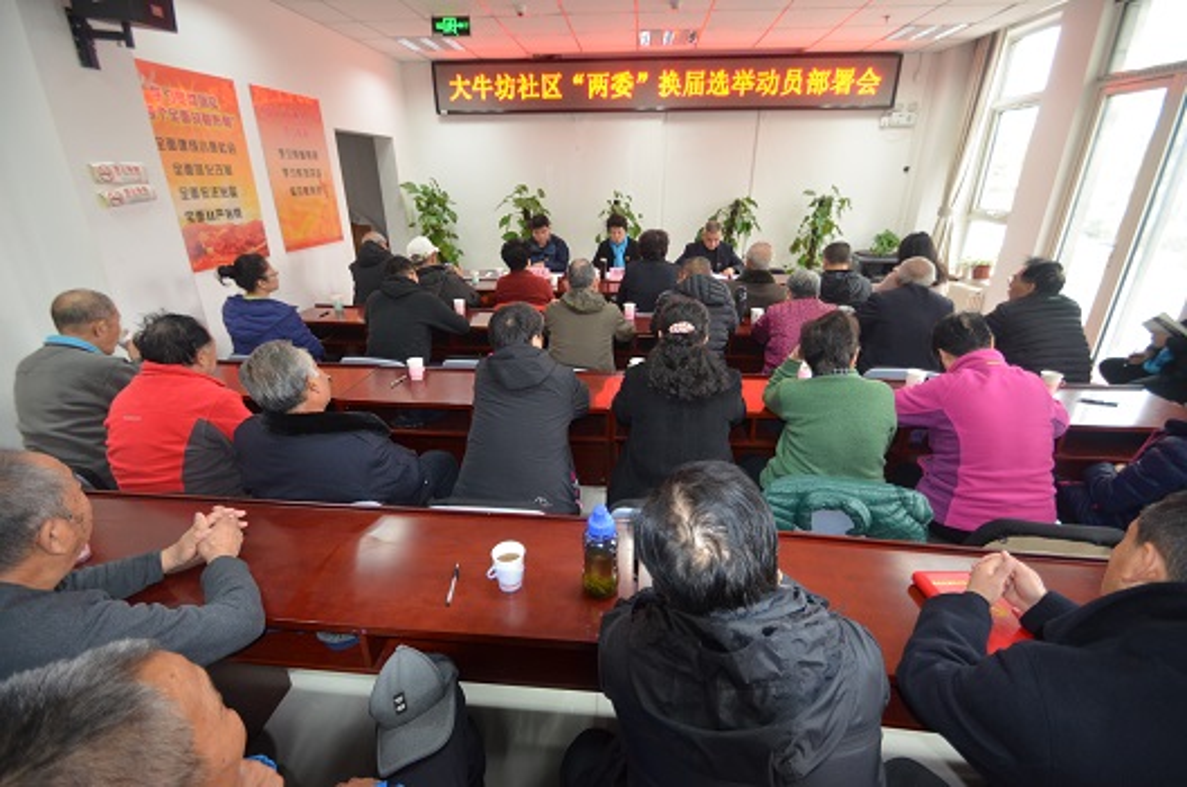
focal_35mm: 15
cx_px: 594
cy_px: 394
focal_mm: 10
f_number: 3.5
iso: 800
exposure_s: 1/60
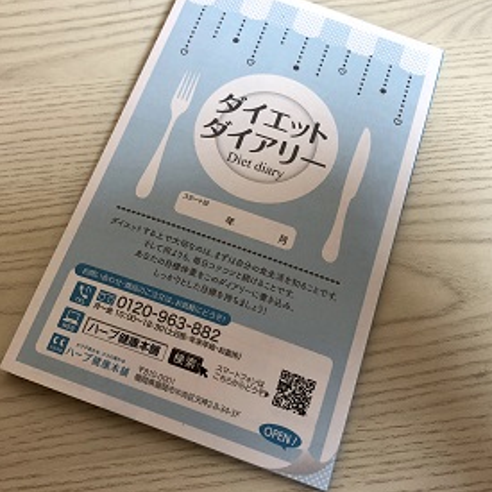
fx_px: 579
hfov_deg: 46.0
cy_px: 231
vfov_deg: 46.0
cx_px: 236
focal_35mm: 36
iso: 40
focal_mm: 3.99
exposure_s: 1/25
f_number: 1.8
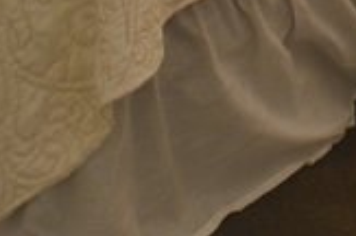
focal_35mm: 189
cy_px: -451
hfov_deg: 10.5
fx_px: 1865
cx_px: 559
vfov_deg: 6.6
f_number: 3.5
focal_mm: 20
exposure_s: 1/60
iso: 400
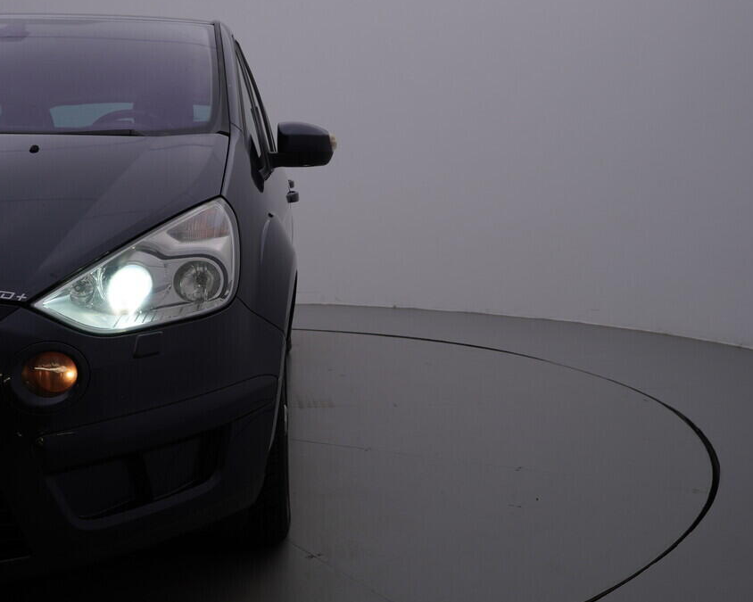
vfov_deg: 36.5
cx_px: 350
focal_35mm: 41
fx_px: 914
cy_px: 299
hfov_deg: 44.8
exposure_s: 1/160
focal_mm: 24
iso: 125
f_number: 5.6
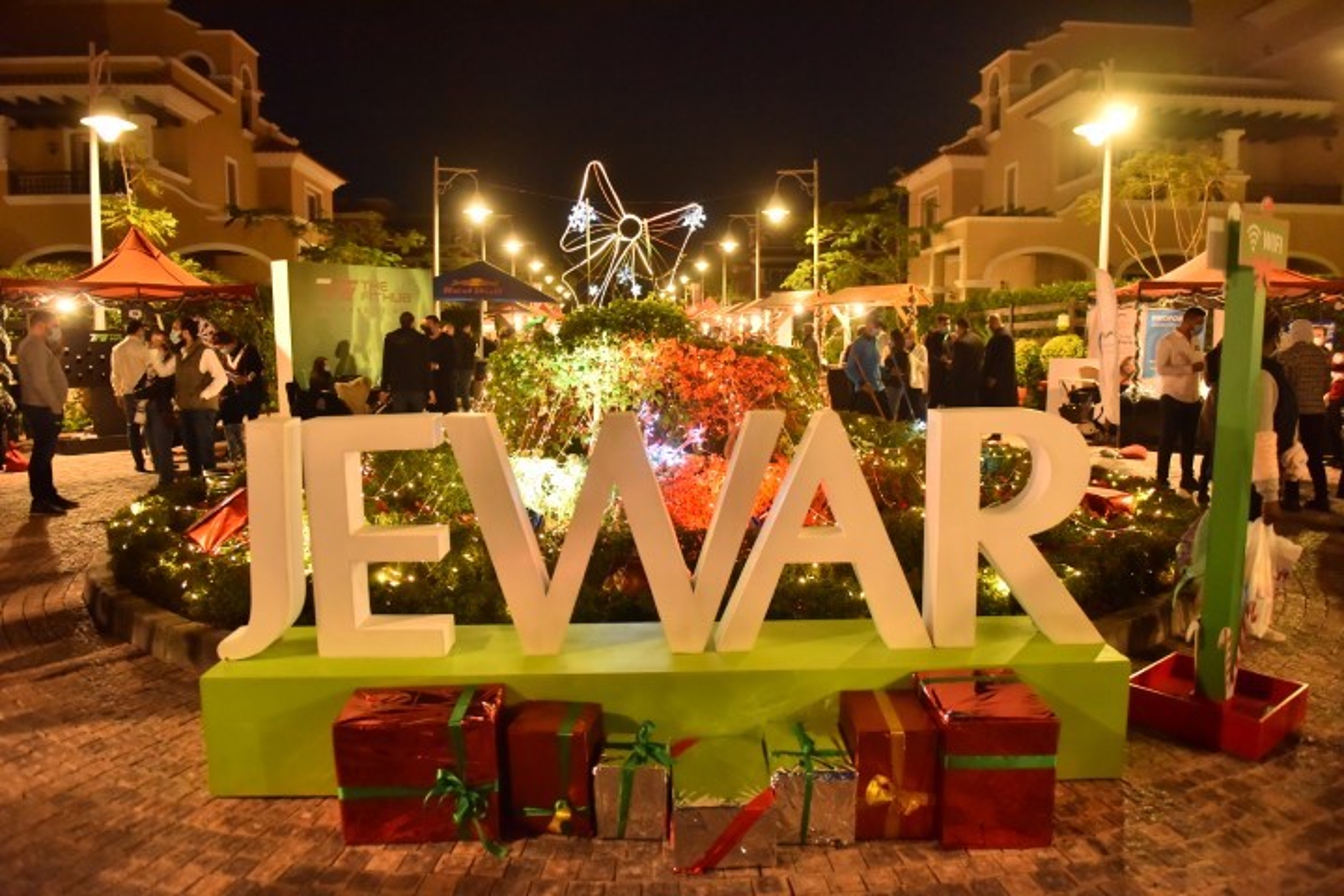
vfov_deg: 53.1
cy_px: 448
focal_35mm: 24
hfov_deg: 73.7
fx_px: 896
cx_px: 672
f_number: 2.8
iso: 3200
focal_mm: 24
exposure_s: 1/160
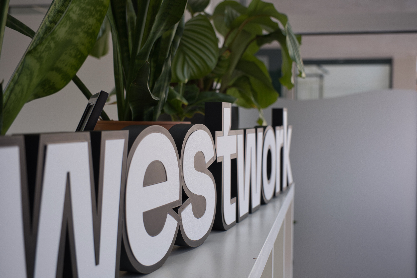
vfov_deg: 29.2
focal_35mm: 46
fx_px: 533
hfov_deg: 42.7
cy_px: 139
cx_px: 208
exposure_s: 1/26
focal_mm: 30.8
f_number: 4
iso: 80
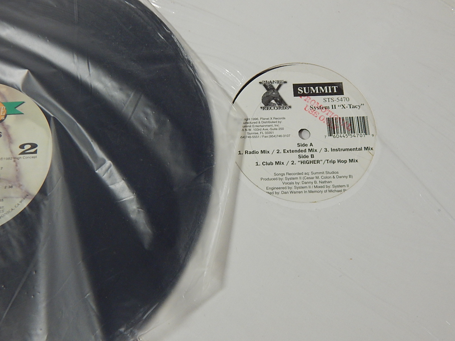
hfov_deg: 58.4
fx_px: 407
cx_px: 228
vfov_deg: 45.4
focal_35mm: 31
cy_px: 170
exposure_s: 1/30
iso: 250
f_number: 3.2
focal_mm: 5.6
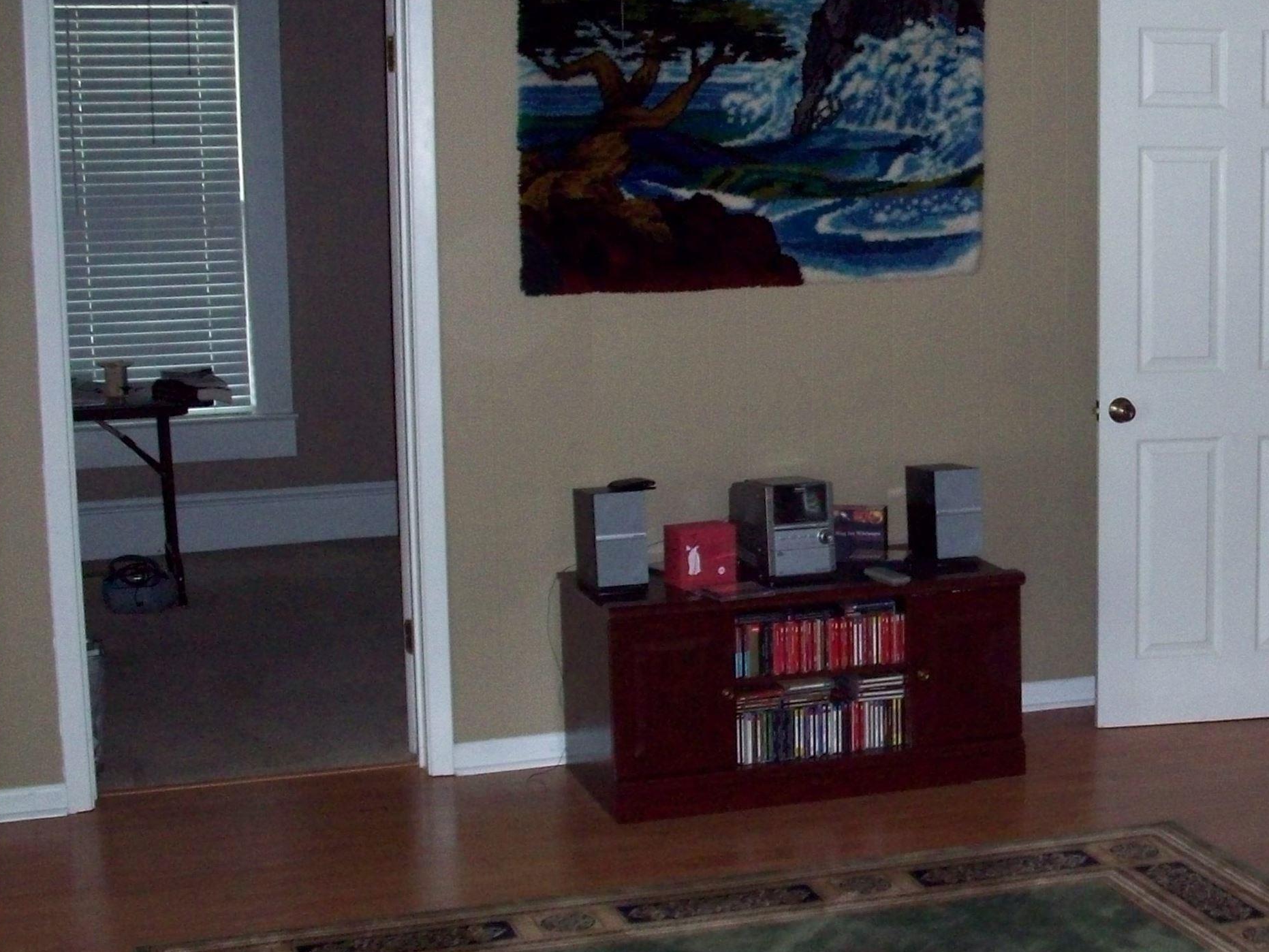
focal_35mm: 61
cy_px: 508
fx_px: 2237
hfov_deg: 30.8
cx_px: 1041
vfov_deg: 24.0
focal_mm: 6.2
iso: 200
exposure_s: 1/45
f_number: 2.8
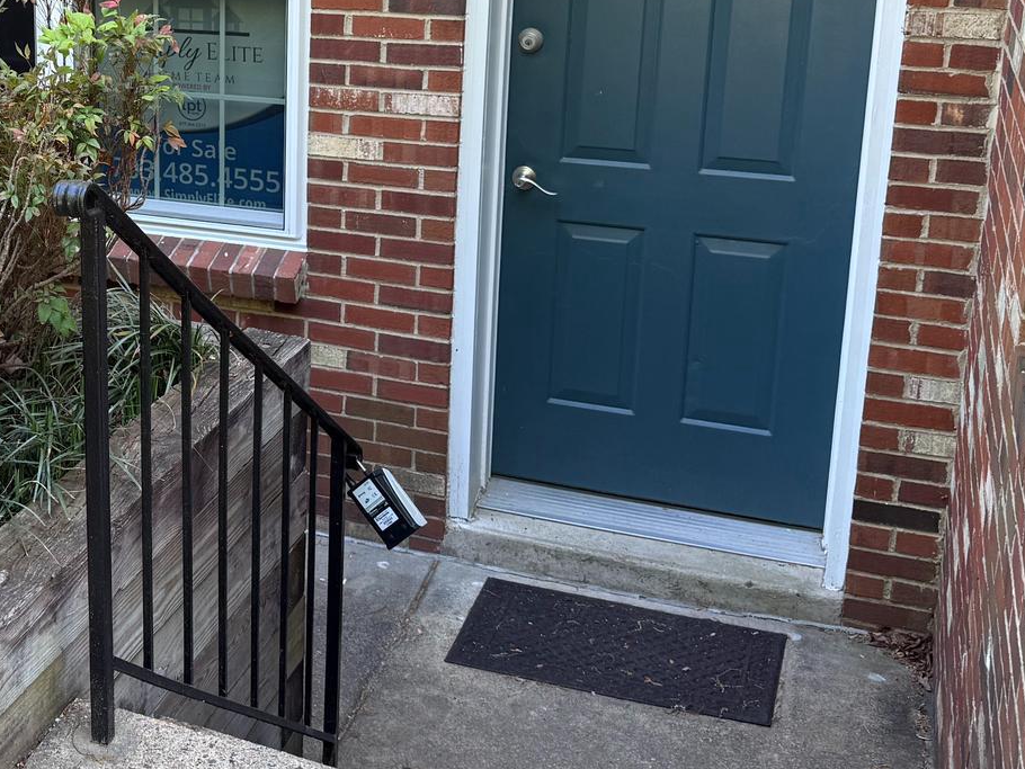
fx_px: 1599
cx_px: 122
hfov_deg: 33.8
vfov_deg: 26.6
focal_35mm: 54
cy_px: 166
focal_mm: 6.76
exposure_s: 1/142
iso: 50
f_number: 1.78
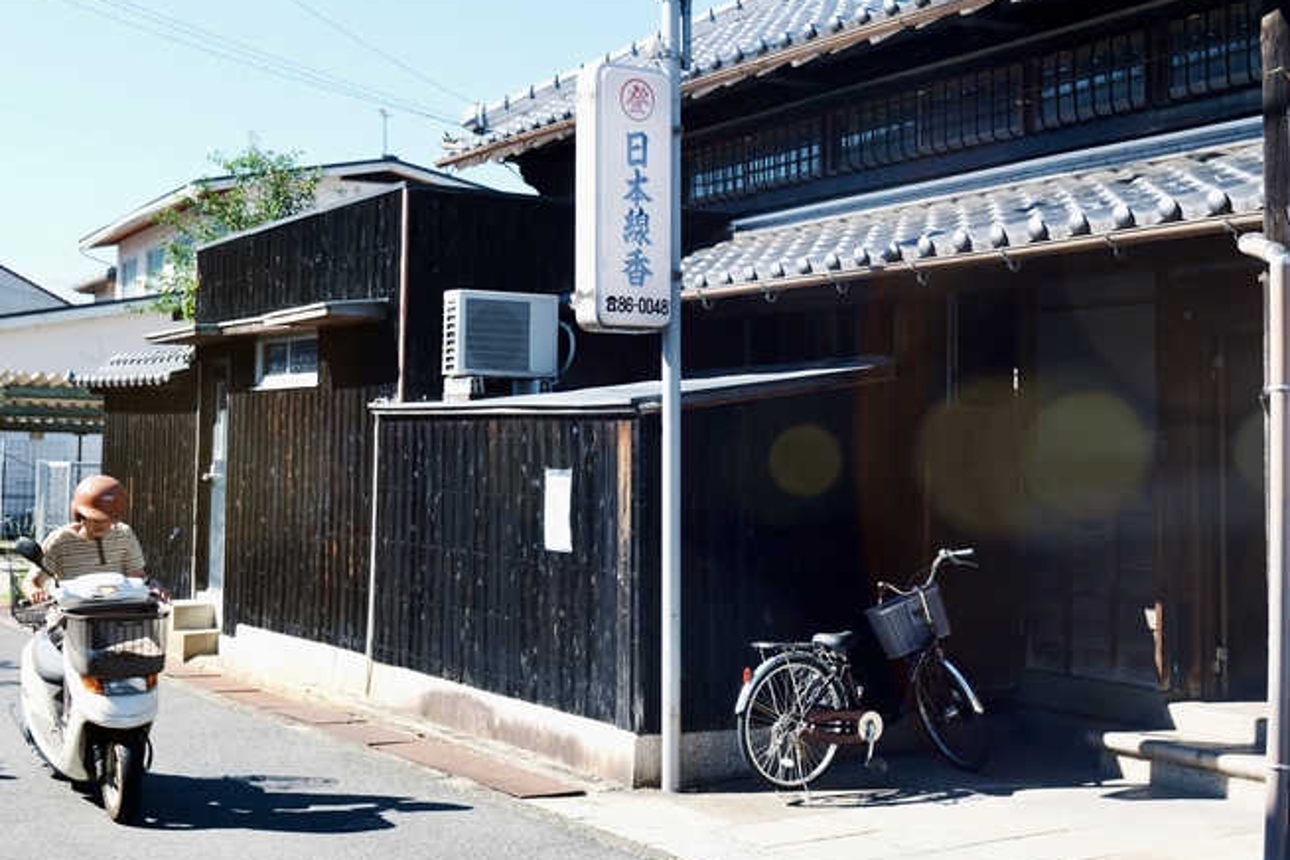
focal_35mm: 47
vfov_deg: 28.6
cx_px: 694
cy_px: 462
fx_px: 1684
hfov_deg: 41.9
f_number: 4.5
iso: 160
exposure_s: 1/280
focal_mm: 26.6
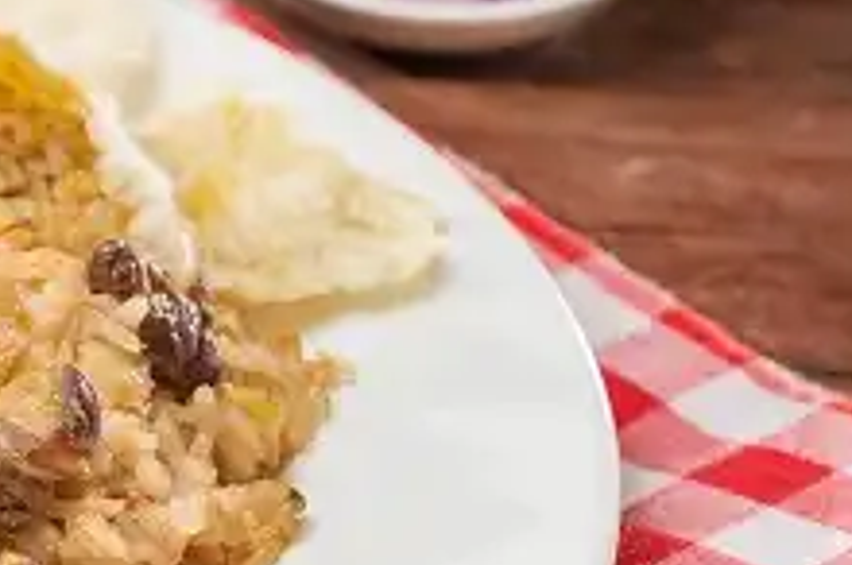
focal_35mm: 204
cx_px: -372
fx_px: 4821
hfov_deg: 9.8
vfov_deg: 6.7
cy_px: 226
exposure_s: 1/160
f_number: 6.3
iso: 250
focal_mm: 56
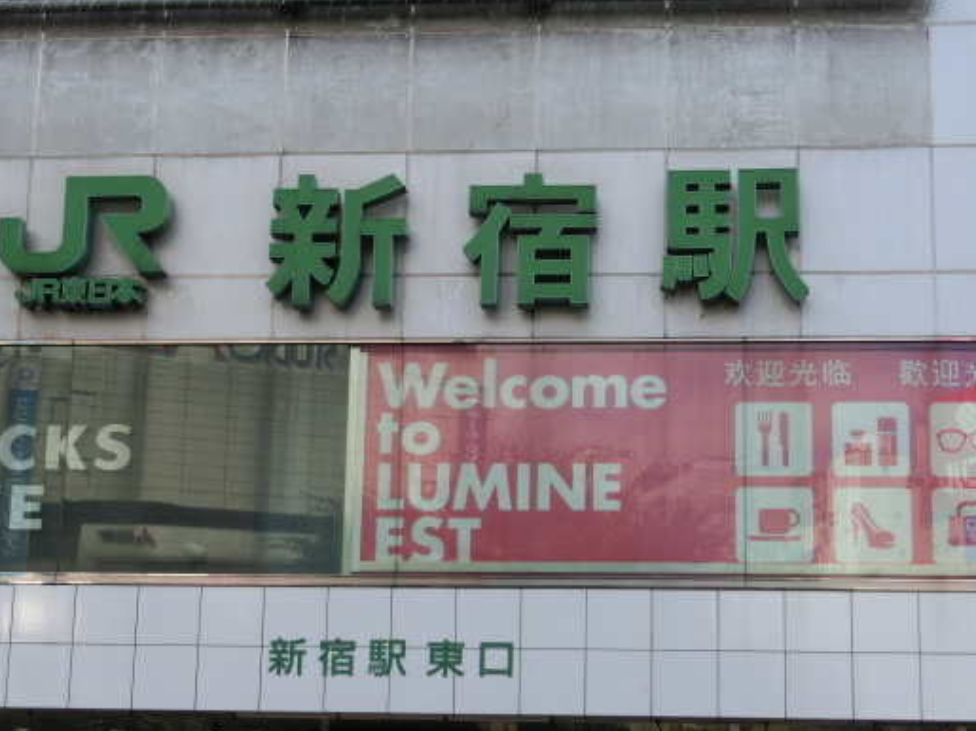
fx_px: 2452
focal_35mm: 87
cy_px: 299
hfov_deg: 22.5
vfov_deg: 17.0
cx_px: 451
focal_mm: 12.4
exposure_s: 1/200
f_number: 5.2
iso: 80
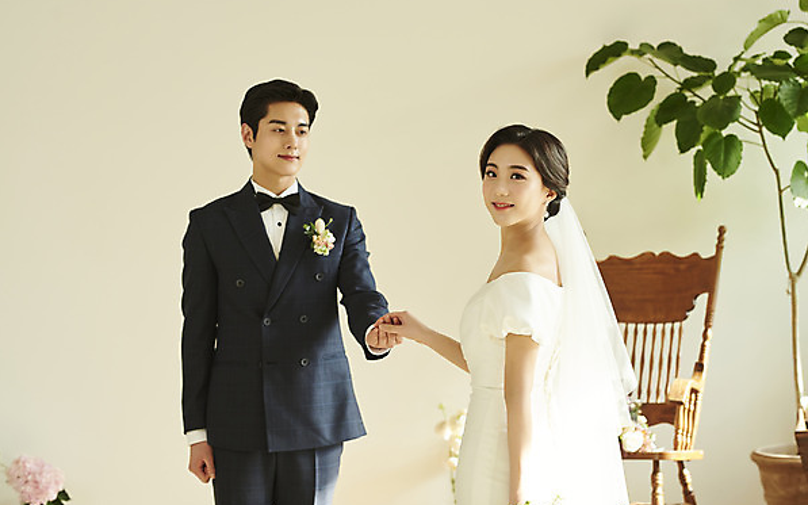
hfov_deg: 23.8
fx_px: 1916
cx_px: 404
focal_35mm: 87
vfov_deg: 15.0
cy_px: 261
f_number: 4
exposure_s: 1/125
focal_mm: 85
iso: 250
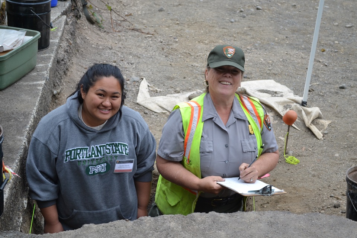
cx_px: 178
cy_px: 119
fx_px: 714
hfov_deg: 28.1
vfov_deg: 18.9
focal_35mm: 72
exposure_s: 1/125
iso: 160
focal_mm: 48
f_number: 5.6
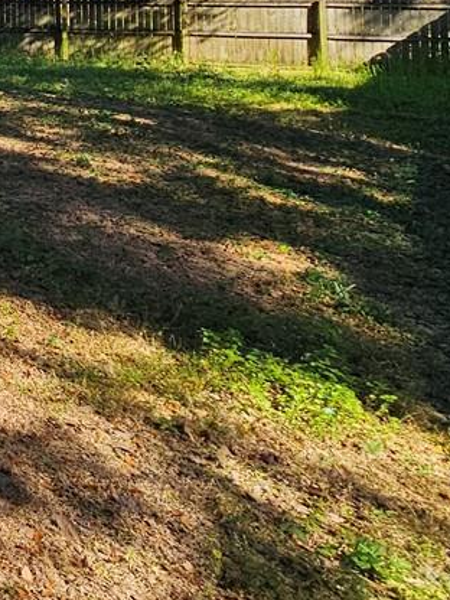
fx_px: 867
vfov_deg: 32.9
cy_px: -78
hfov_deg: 17.0
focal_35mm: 50
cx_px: -535
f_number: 2.2
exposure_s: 1/836
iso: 64
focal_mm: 2.2
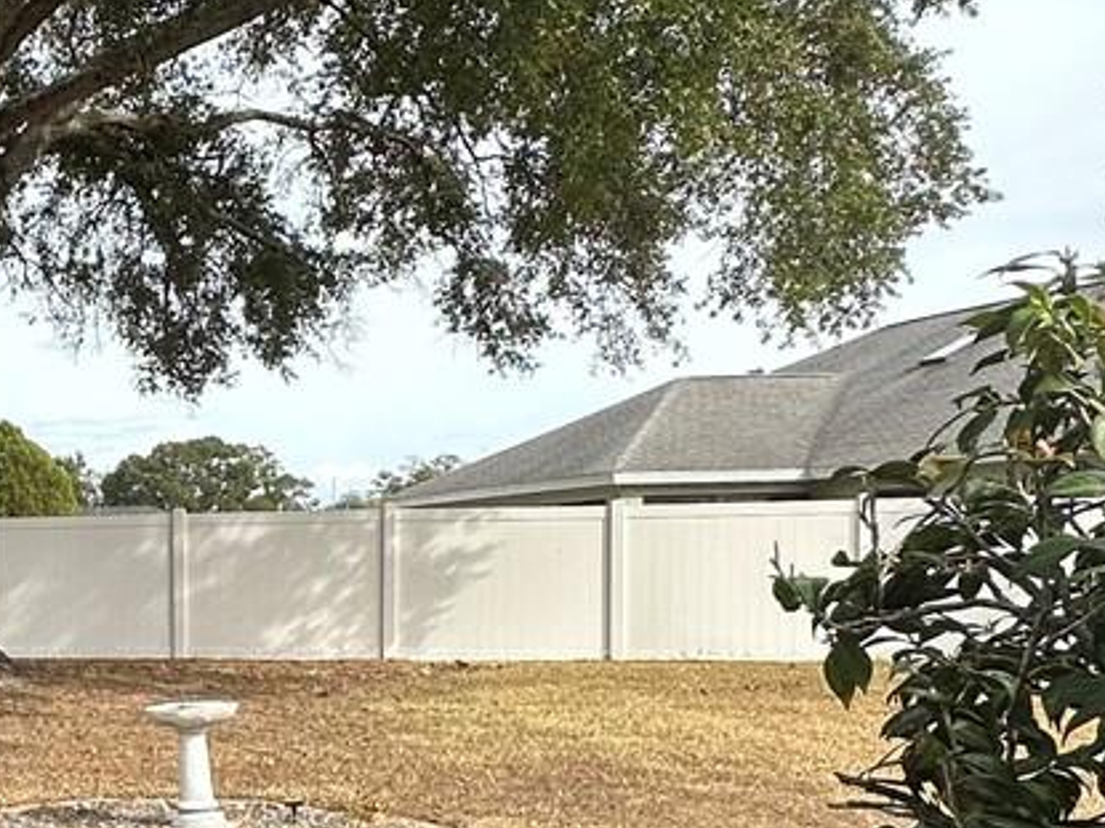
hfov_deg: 30.9
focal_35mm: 54
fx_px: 1723
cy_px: 647
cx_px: -162
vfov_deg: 26.6
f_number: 2.2
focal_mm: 2.22
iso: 40
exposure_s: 1/997
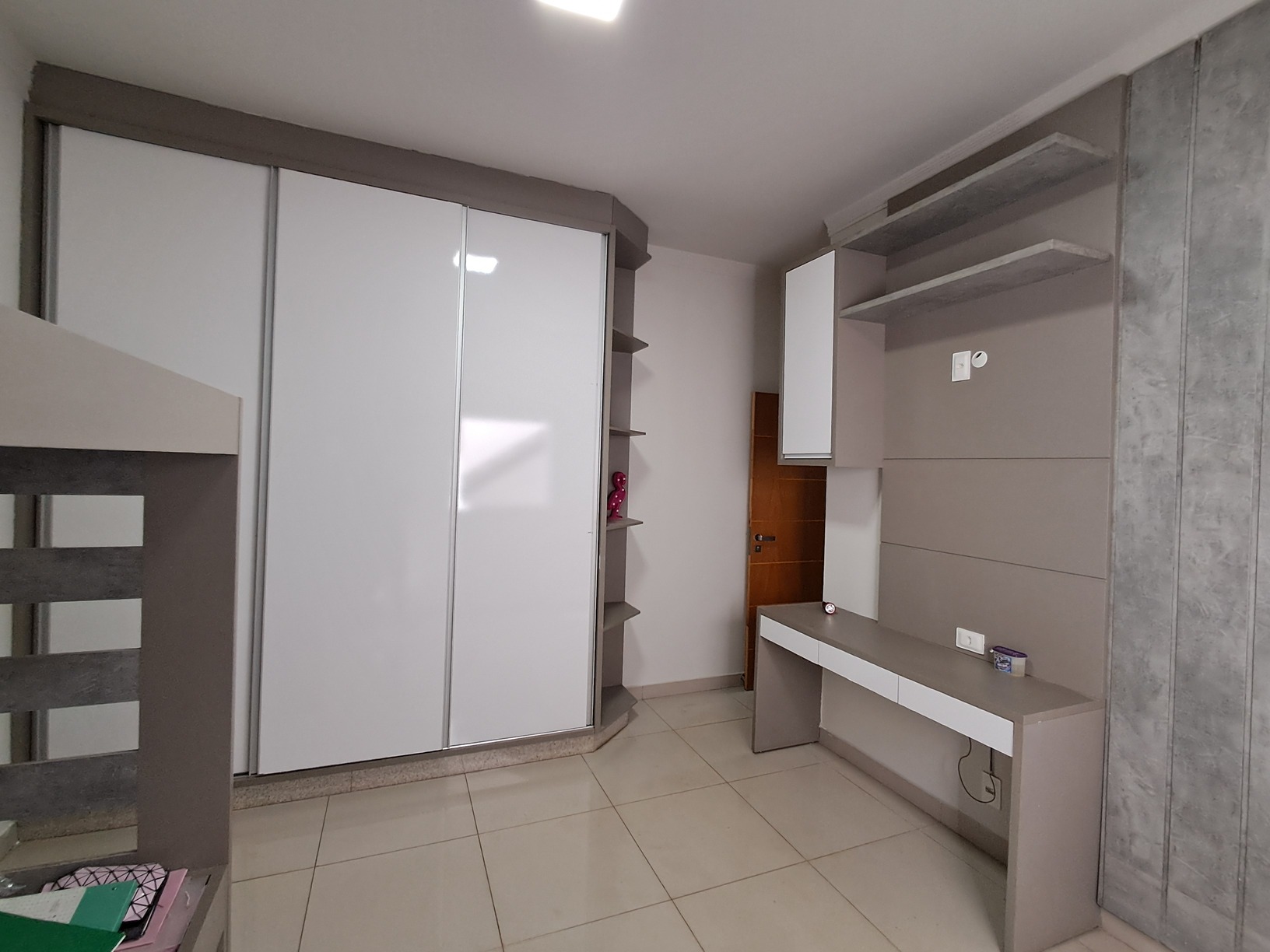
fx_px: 587
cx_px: 635
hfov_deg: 94.5
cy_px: 476
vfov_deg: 78.1
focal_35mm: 16
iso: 250
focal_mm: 1.64
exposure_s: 1/30
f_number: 2.2
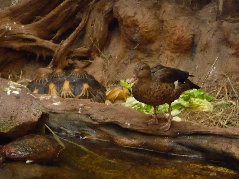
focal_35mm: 247
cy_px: 90
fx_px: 1705
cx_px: 120
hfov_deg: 8.0
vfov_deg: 6.0
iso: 800
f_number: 4.8
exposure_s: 1/40
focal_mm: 25.2
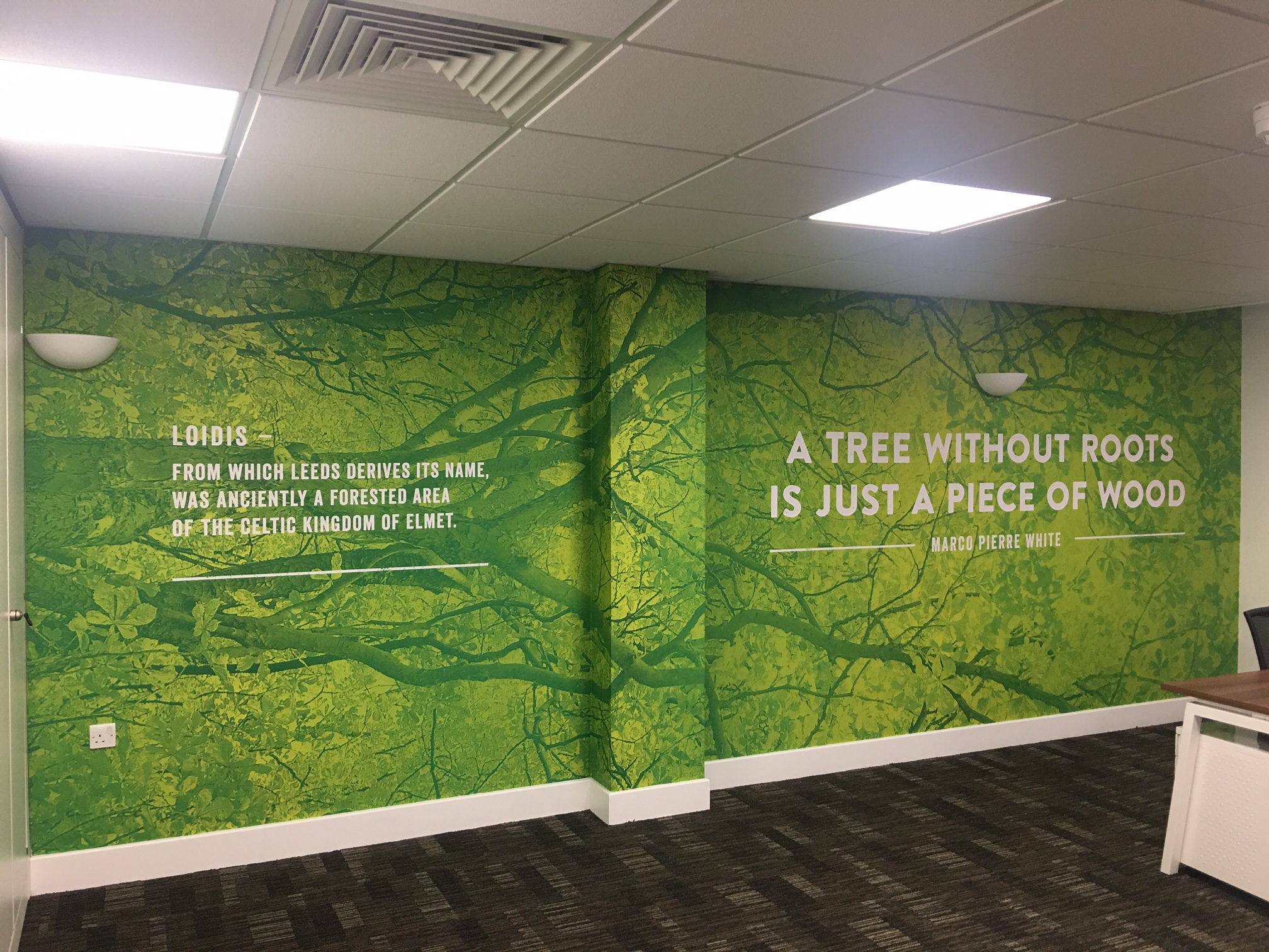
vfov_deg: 48.2
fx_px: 1063
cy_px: 476
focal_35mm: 29
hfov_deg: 61.7
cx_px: 634
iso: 64
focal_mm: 4.15
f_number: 2.2
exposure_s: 1/33
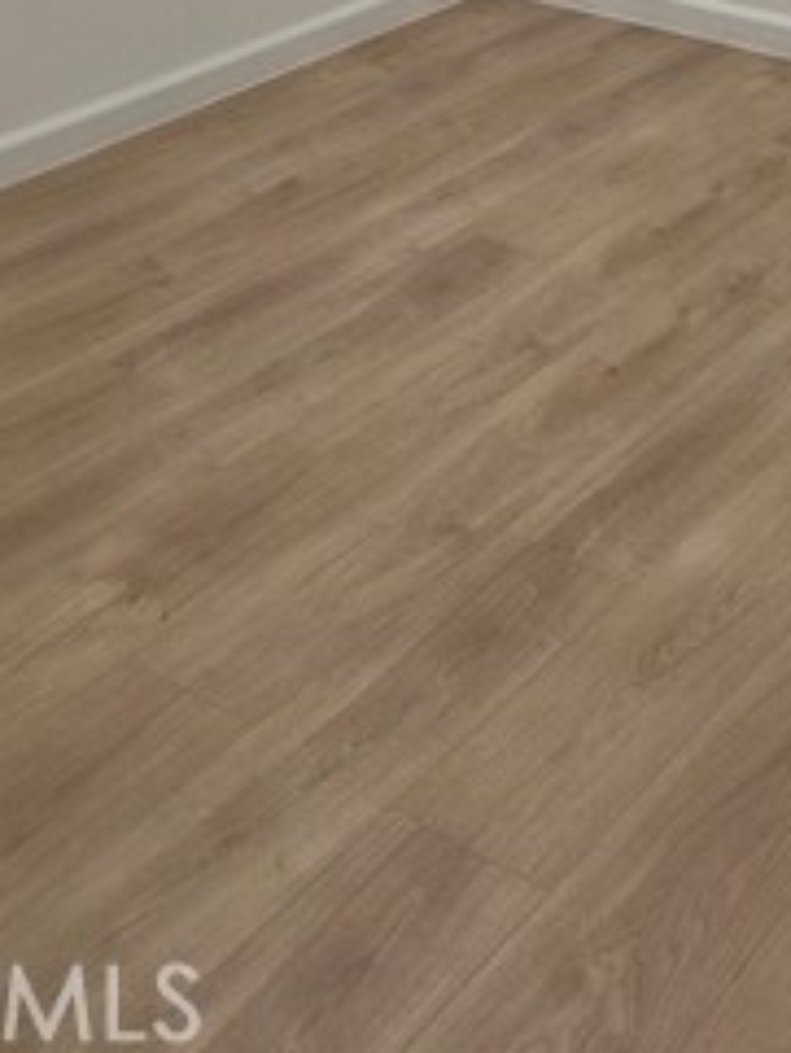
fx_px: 1857
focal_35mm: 61
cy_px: -332
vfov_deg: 26.6
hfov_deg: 23.3
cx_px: 752
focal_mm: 6.3
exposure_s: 1/120
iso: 125
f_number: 1.7
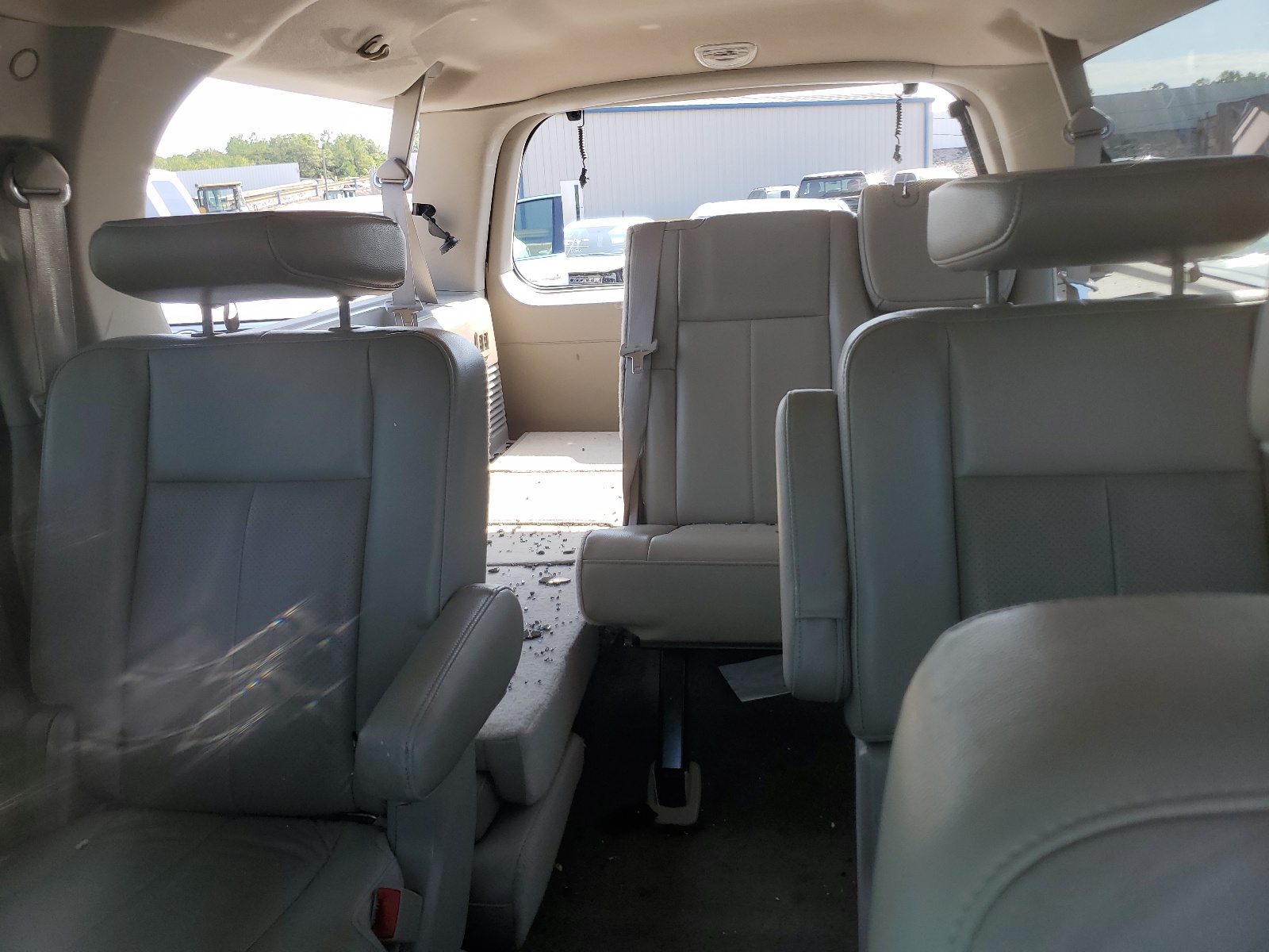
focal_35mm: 26
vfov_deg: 53.1
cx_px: 634
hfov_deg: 67.3
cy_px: 476
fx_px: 953
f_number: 1.5
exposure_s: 1/455
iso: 50
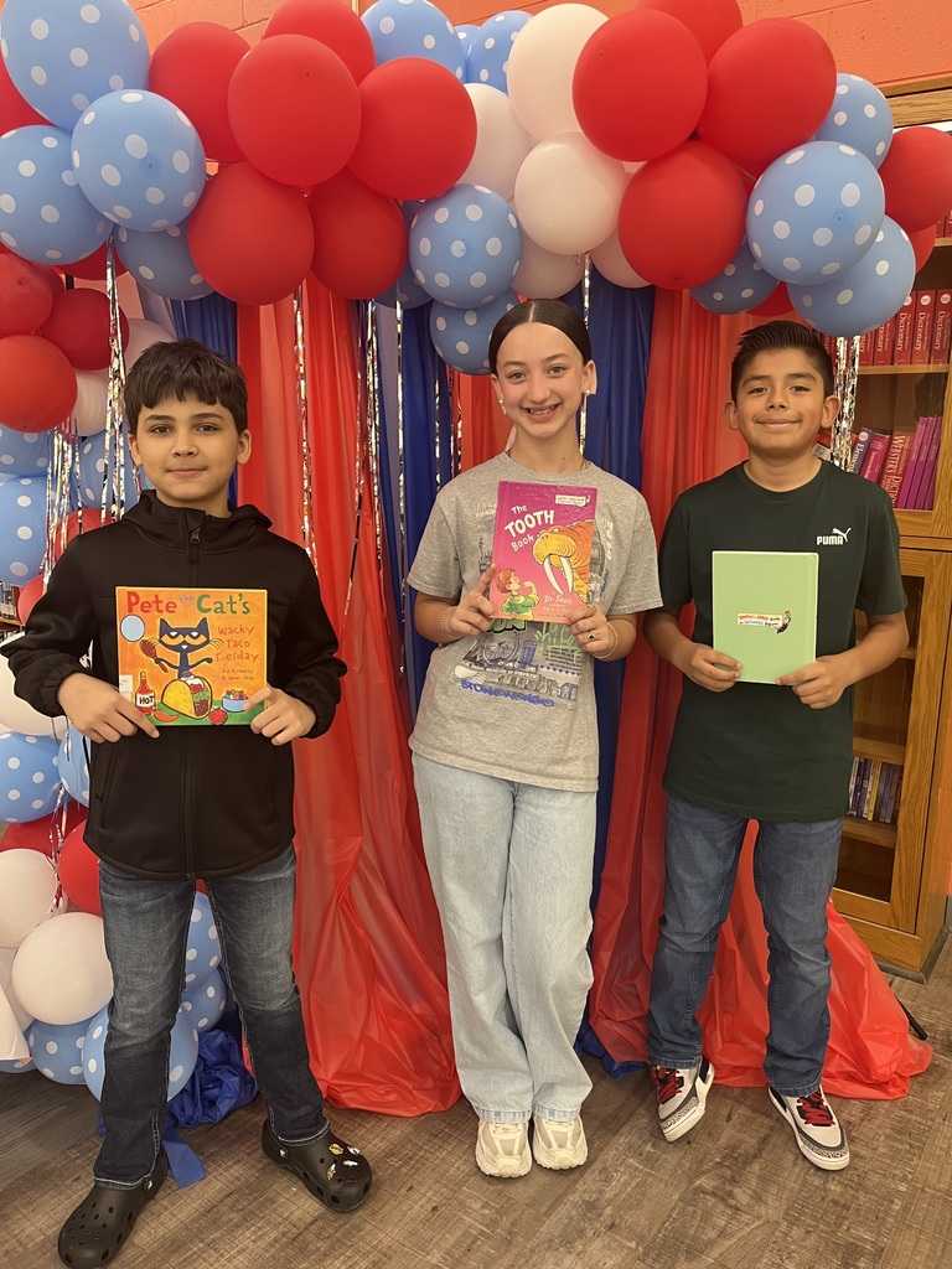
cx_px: 476
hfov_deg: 53.1
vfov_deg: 67.3
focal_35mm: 26
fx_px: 953
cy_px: 634
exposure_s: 1/75
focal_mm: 5.1
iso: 125
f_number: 1.6
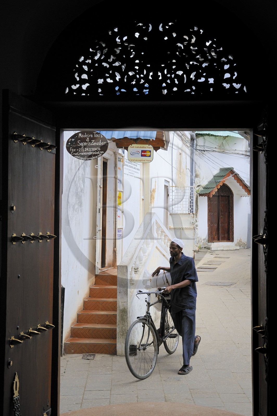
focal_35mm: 48
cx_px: 138
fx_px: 555
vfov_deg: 41.1
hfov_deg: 28.0
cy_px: 208
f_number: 9
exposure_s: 1/160
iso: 200
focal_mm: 48
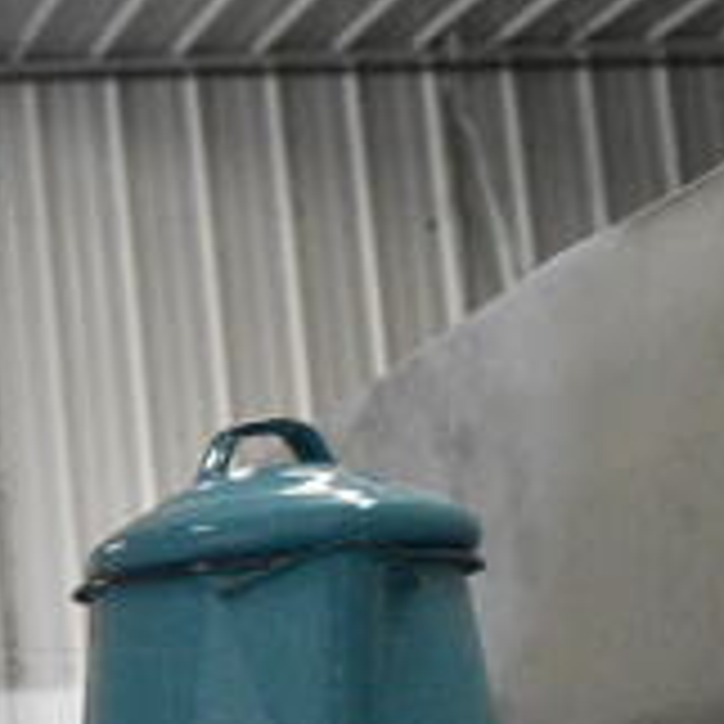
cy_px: 666
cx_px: -301
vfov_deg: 19.5
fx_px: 2059
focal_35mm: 87
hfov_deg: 18.1
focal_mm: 18
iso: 6400
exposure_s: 1/320
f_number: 9
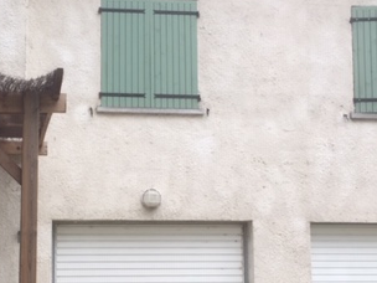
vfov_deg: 24.0
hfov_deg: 31.2
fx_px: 664
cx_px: 100
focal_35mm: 61
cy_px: 164
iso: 32
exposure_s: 1/100
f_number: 2.2
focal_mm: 4.15
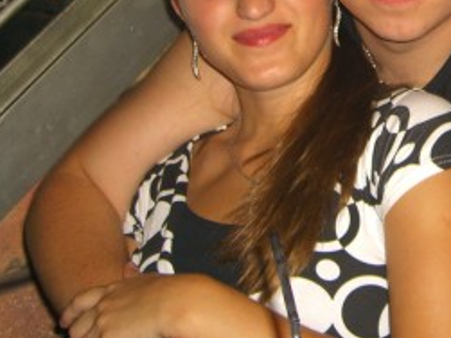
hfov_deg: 21.0
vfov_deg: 15.9
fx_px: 1185
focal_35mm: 91
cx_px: 413
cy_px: -7
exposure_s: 1/60
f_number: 2.8
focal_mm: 7.9
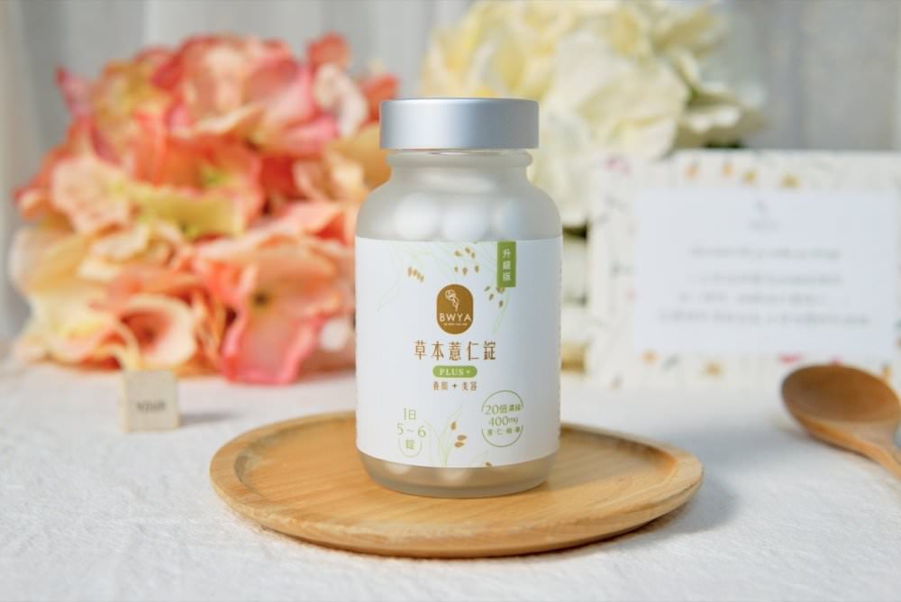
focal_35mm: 45
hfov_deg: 43.6
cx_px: 450
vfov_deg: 29.9
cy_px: 301
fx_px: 1127
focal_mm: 30
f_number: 4
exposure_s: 1/60
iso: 125
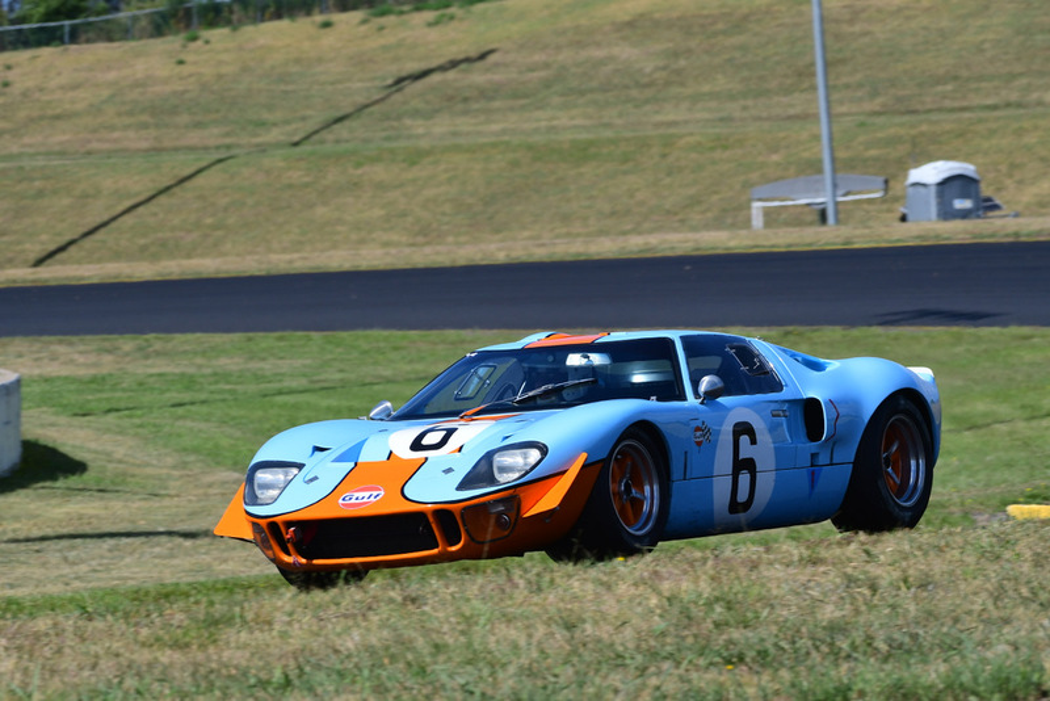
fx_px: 10941
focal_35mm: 375
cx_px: 525
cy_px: 350
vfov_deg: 3.7
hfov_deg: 5.5
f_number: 10
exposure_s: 1/640
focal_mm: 250
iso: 250
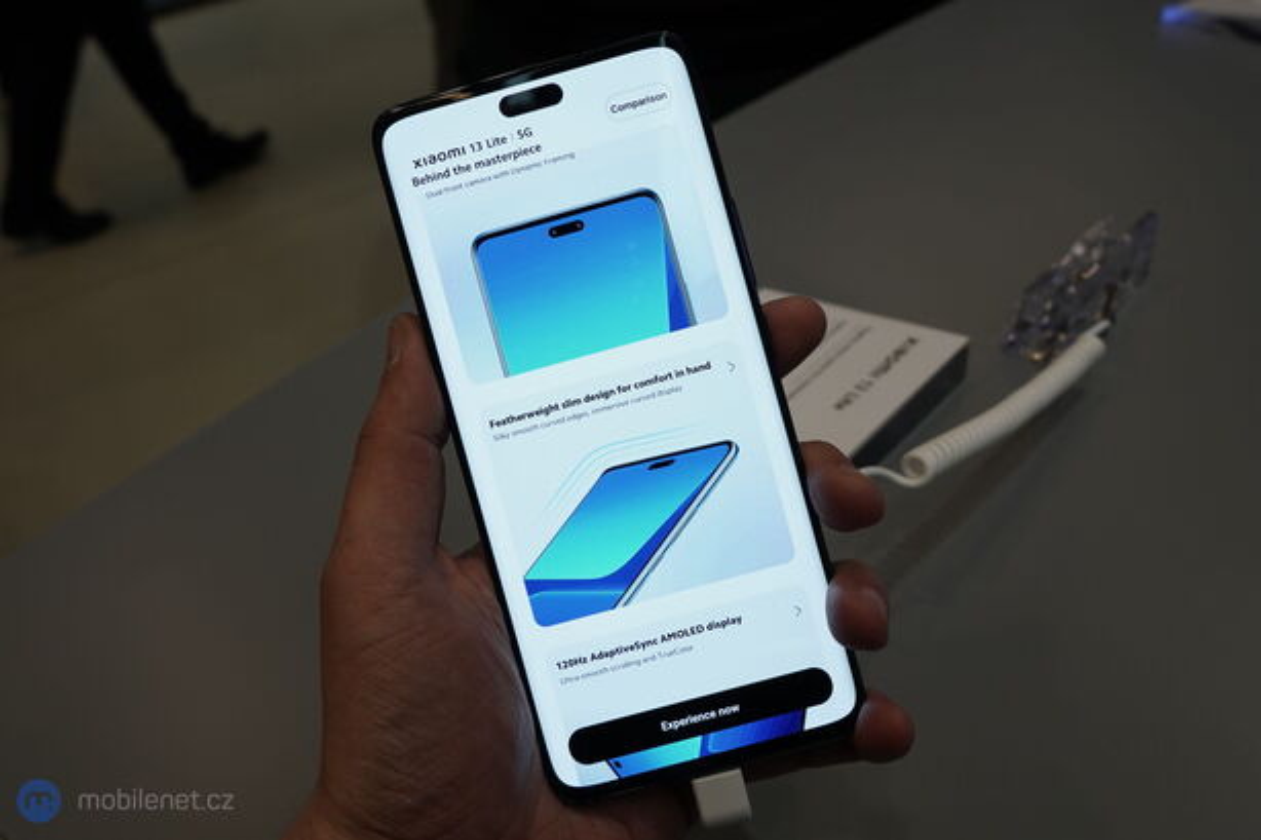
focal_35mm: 25
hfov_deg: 71.5
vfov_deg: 51.3
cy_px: 420
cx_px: 630
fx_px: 875
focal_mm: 25
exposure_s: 1/125
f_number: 7.1
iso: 1250
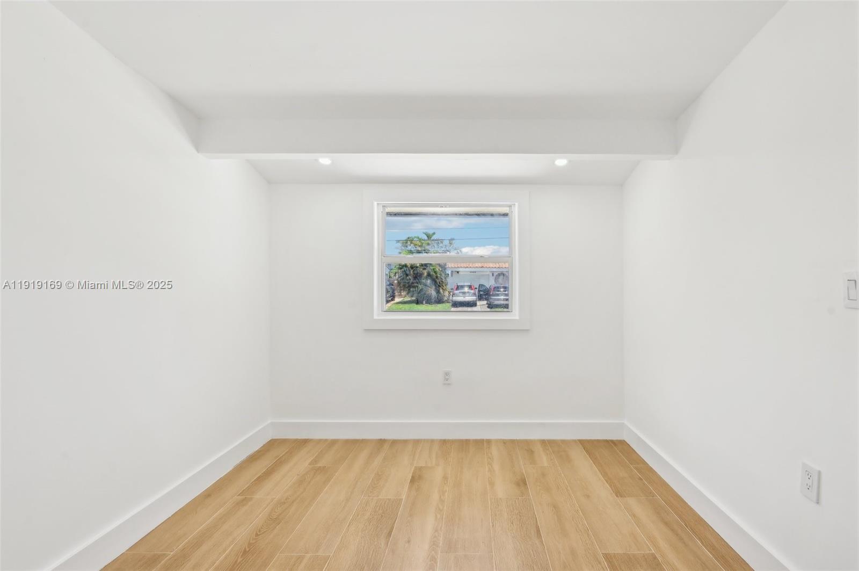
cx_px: 430
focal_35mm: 18
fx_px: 429
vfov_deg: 67.3
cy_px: 286
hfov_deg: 90.1
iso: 100
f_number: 8
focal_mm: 18
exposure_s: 1/60
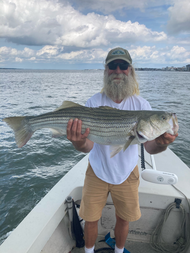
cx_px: 95
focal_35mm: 28
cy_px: 126
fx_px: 205
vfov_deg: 63.4
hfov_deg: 49.7
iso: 20
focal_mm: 3.99
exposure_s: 1/2024
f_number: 1.8
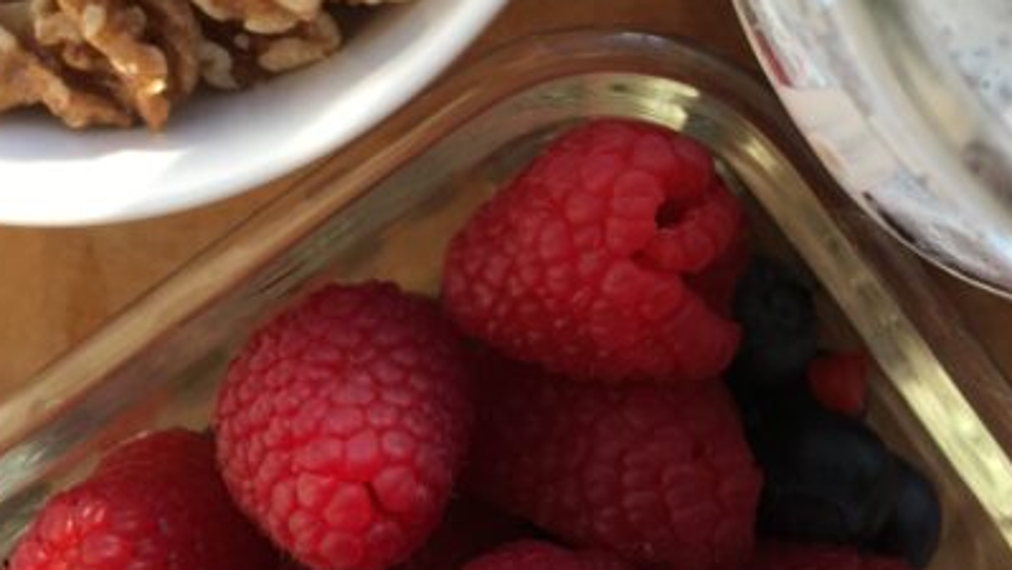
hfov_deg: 34.3
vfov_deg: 19.6
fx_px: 1611
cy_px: 27
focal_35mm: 60
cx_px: 723
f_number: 2.2
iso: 25
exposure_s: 1/183
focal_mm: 4.15
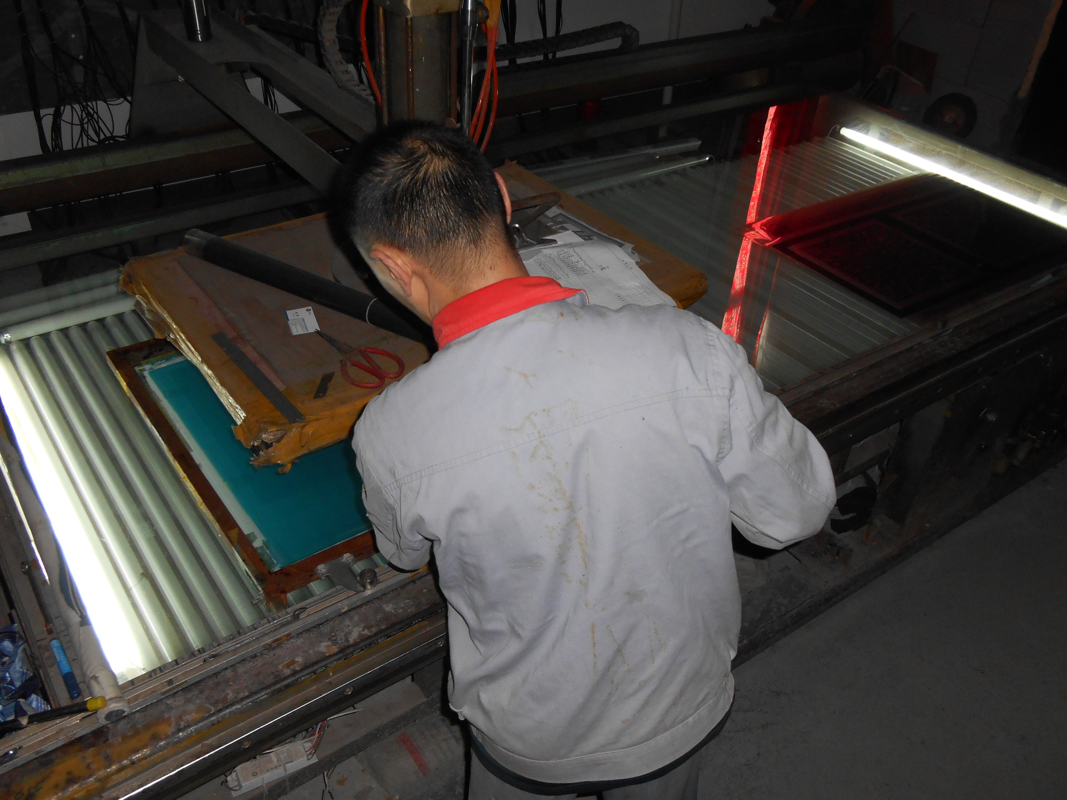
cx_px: 534
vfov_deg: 45.4
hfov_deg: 58.4
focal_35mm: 31
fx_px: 956
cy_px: 400
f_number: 3.6
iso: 200
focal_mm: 5.5
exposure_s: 1/25
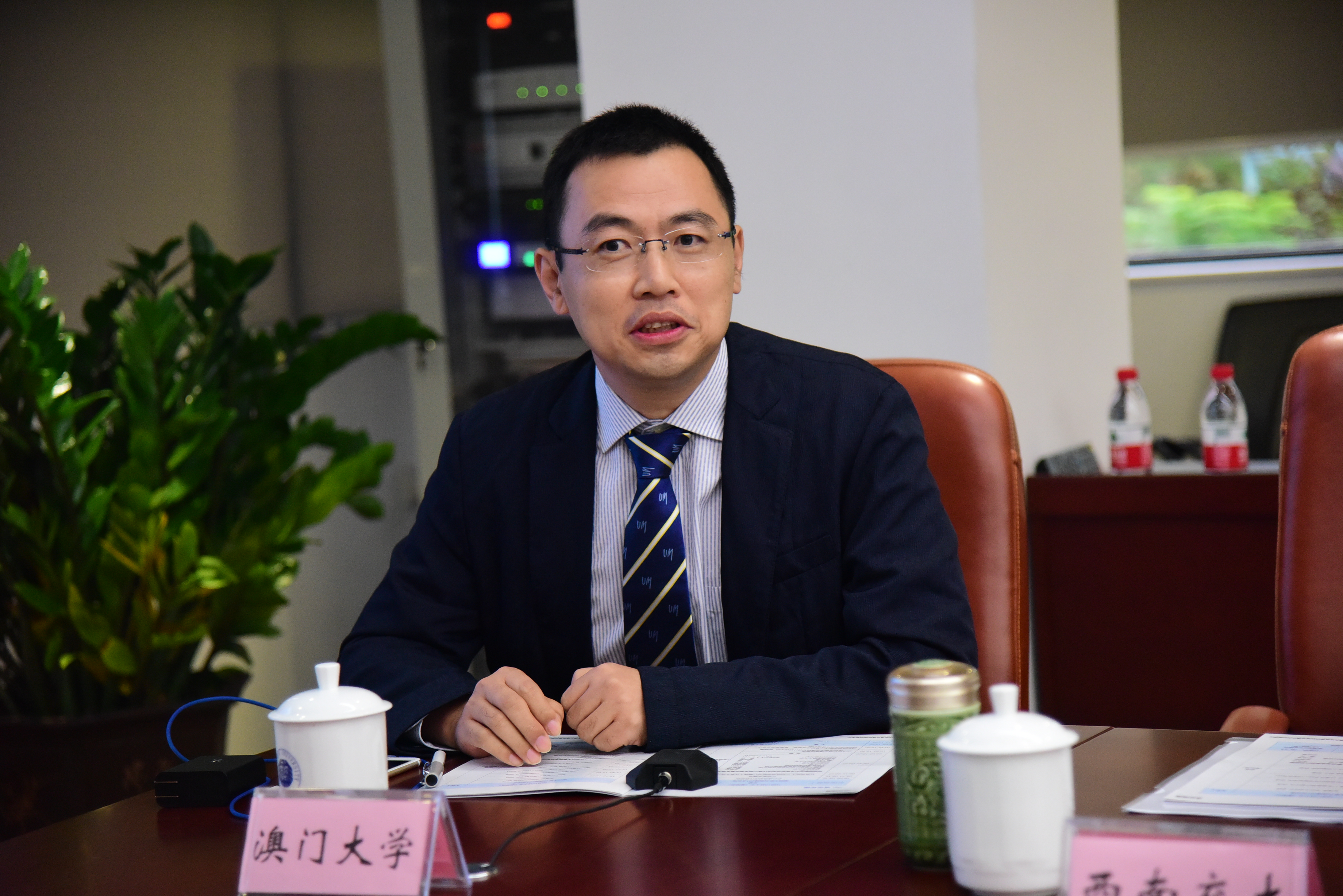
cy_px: 448
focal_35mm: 92
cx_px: 672
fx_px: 3433
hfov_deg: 22.1
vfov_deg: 14.9
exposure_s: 1/160
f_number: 4
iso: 3600
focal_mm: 92
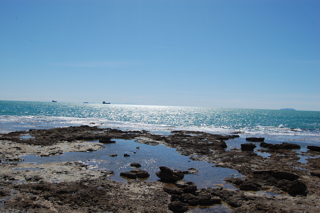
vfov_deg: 39.9
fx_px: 293
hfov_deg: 57.3
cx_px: 160
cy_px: 106
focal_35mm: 33
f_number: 11
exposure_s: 1/500
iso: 200
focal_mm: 22
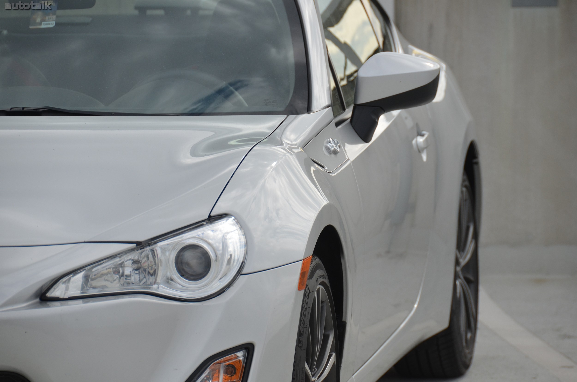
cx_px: 288
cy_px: 191
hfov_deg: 8.1
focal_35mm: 255
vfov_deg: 5.4
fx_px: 4079
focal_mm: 170
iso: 400
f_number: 6.3
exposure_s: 1/1600
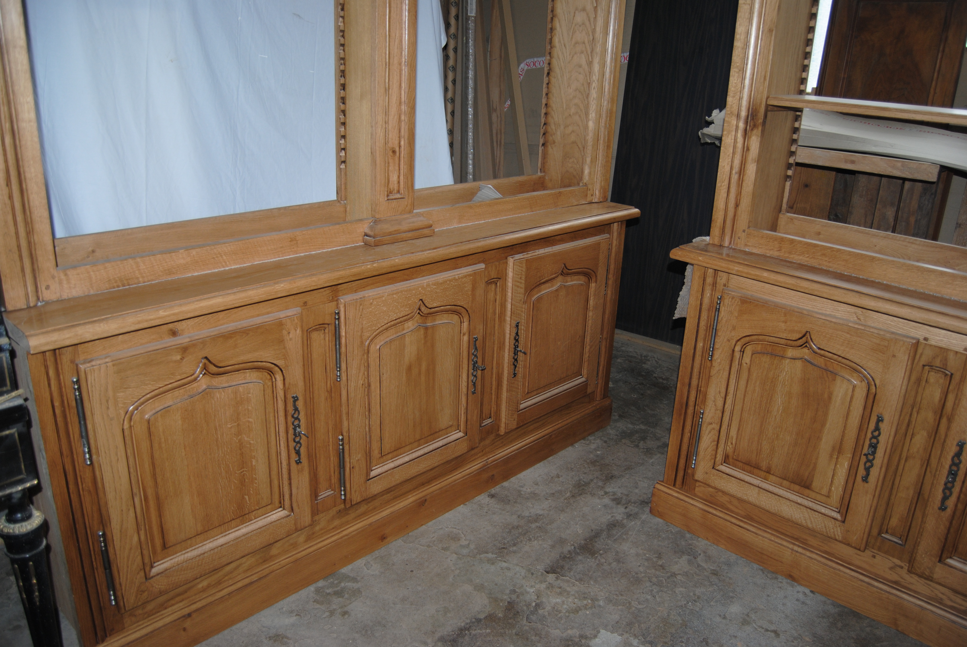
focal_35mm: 27
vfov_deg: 48.0
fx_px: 726
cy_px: 324
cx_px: 484
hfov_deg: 67.3
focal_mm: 18
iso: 200
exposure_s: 1/60
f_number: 3.5
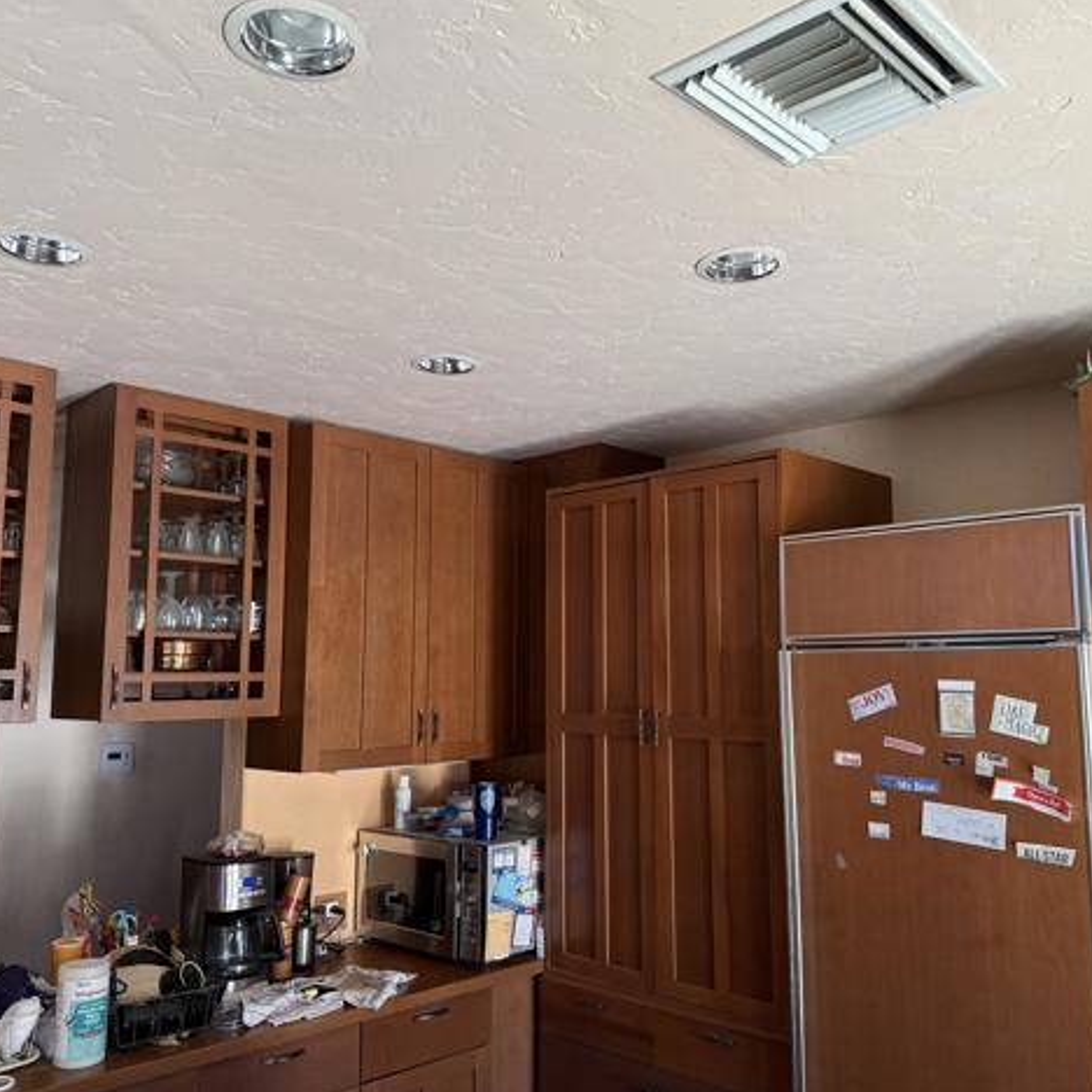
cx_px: 583
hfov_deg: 55.6
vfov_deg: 55.6
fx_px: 1035
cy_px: 541
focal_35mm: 29
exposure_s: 1/60
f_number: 1.78
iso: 200
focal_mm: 6.76
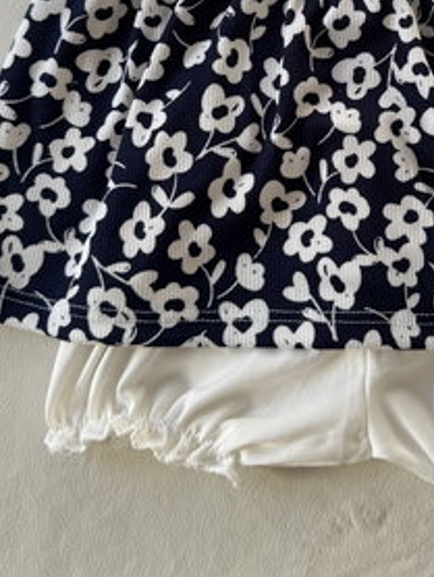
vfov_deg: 39.1
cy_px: 88
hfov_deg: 31.0
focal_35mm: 46
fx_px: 768
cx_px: 326
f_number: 1.78
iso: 80
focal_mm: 6.76
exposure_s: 1/582
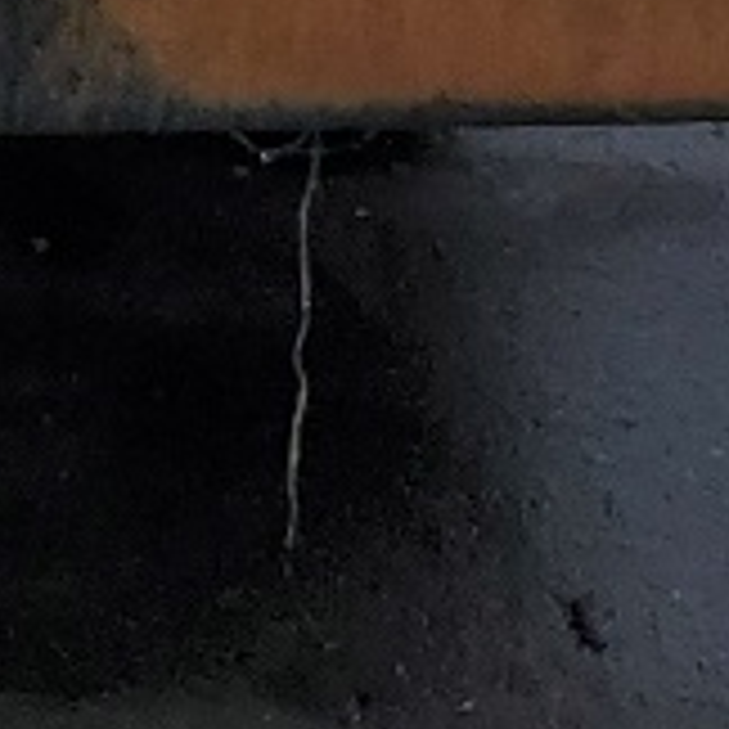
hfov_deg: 7.1
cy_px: -1908
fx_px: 5409
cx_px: -1179
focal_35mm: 227
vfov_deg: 6.6
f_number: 1.5
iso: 50
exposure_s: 1/5000
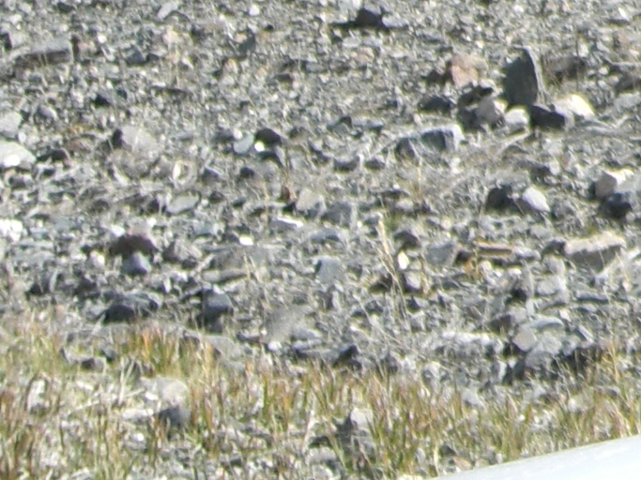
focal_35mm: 171
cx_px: 1227
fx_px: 3166
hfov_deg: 10.7
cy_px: -530
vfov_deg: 8.2
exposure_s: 1/1000
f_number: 2.8
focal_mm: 7.9
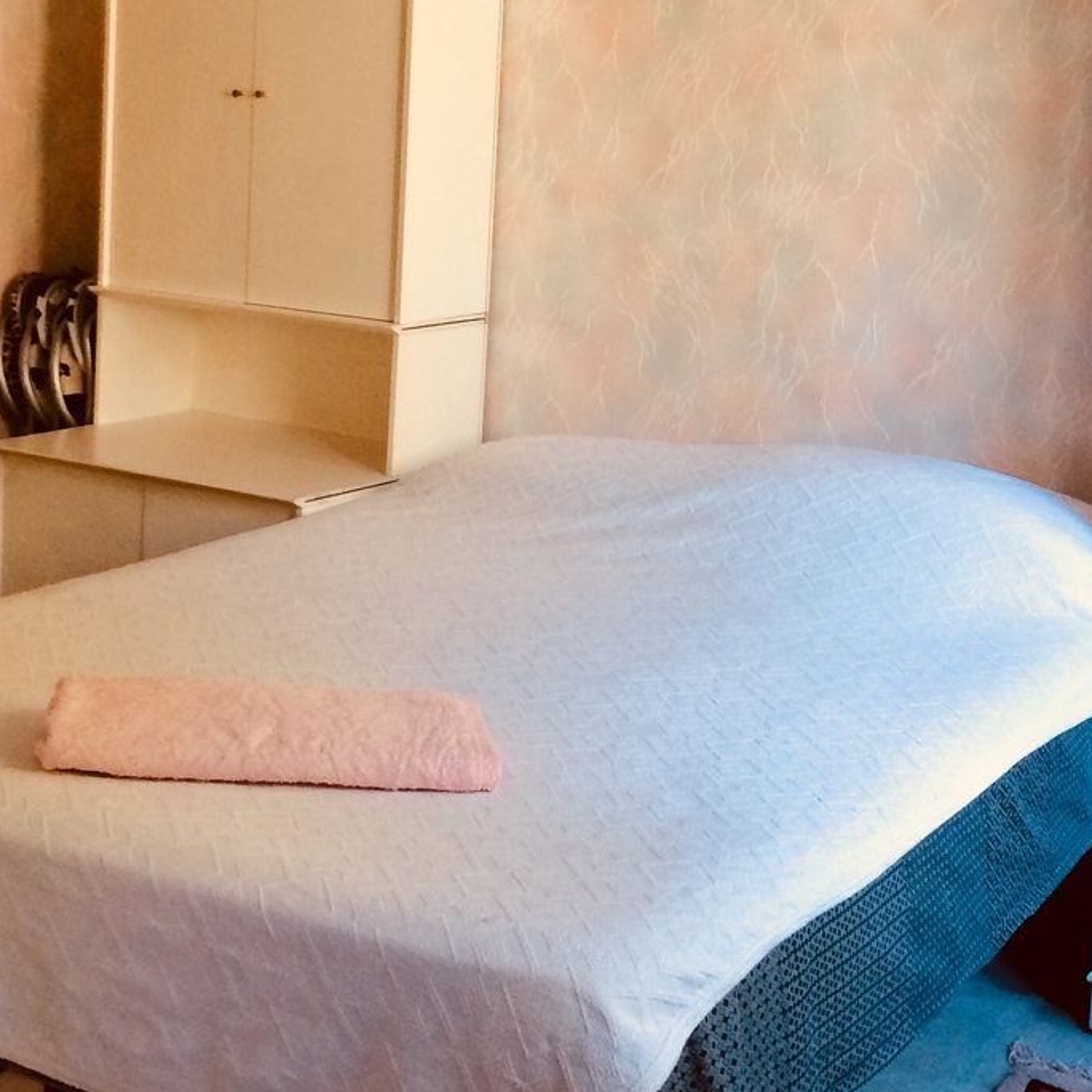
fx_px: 2141
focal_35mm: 60
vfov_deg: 28.2
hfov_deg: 28.6
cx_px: 492
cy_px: 289
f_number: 2.2
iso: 64
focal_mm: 4.15
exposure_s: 1/33
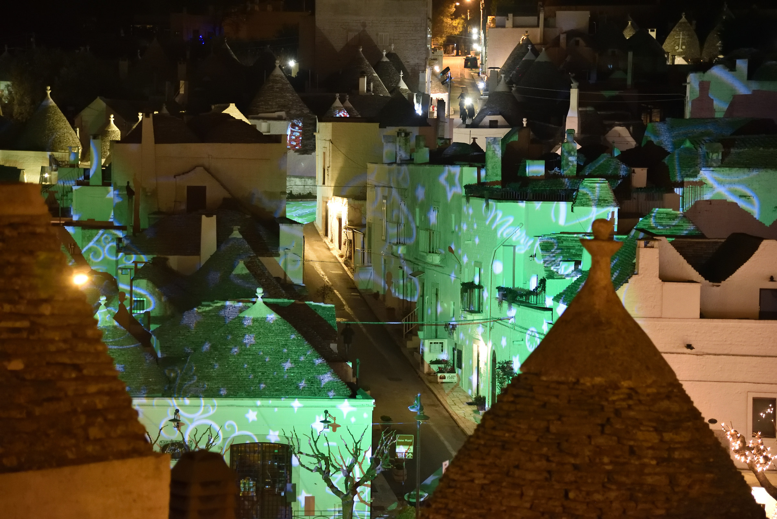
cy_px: 260
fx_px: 2159
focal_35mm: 100
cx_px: 388
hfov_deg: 20.4
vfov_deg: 13.7
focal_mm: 100
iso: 6400
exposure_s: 1/20
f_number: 4
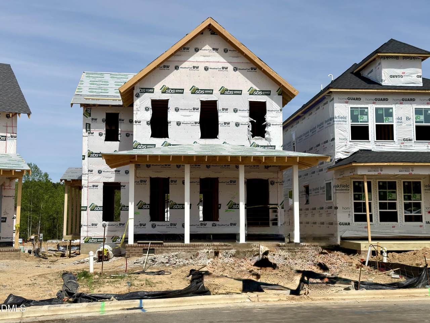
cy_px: 162
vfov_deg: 33.6
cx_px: 215
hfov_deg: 43.9
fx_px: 534
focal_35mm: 43
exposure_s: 1/9615
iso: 64
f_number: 1.78
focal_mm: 6.76
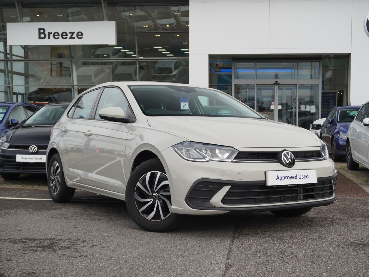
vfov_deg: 29.7
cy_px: 138
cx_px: 206
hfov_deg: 38.9
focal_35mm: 49
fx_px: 522
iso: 100
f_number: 5.6
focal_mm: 30
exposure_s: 1/100
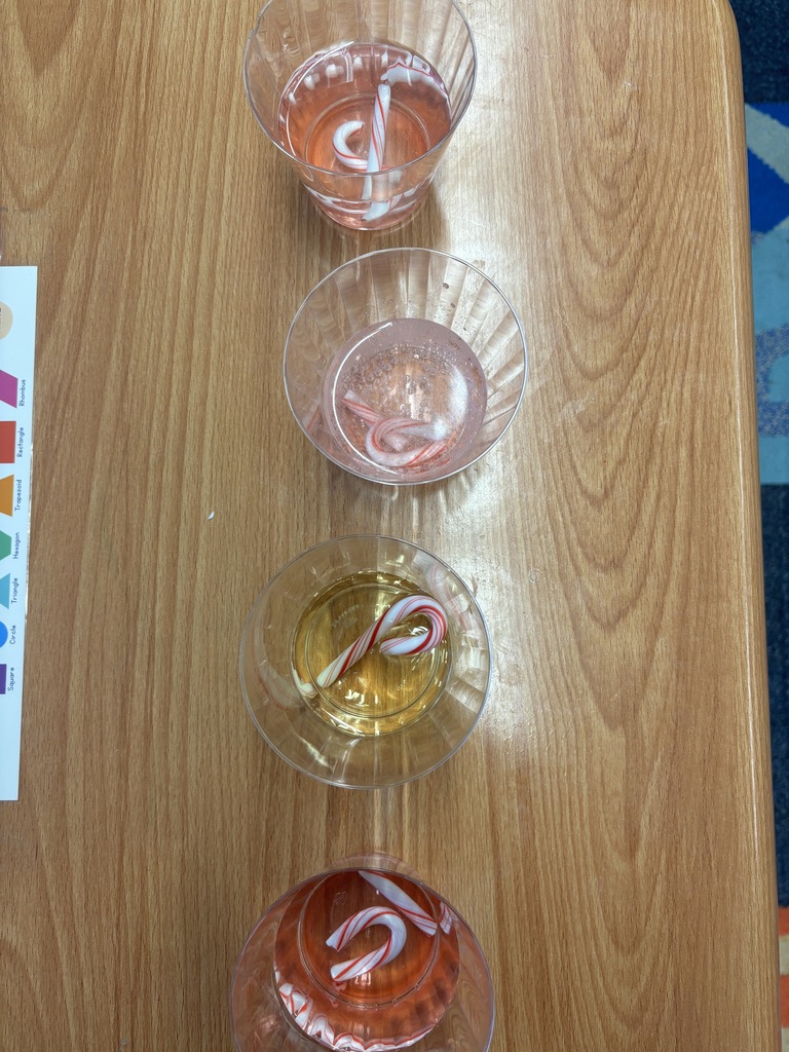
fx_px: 790
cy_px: 526
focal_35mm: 26
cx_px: 394
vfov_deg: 67.3
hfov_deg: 53.1
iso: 80
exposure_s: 1/60
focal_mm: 5.96
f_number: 1.6
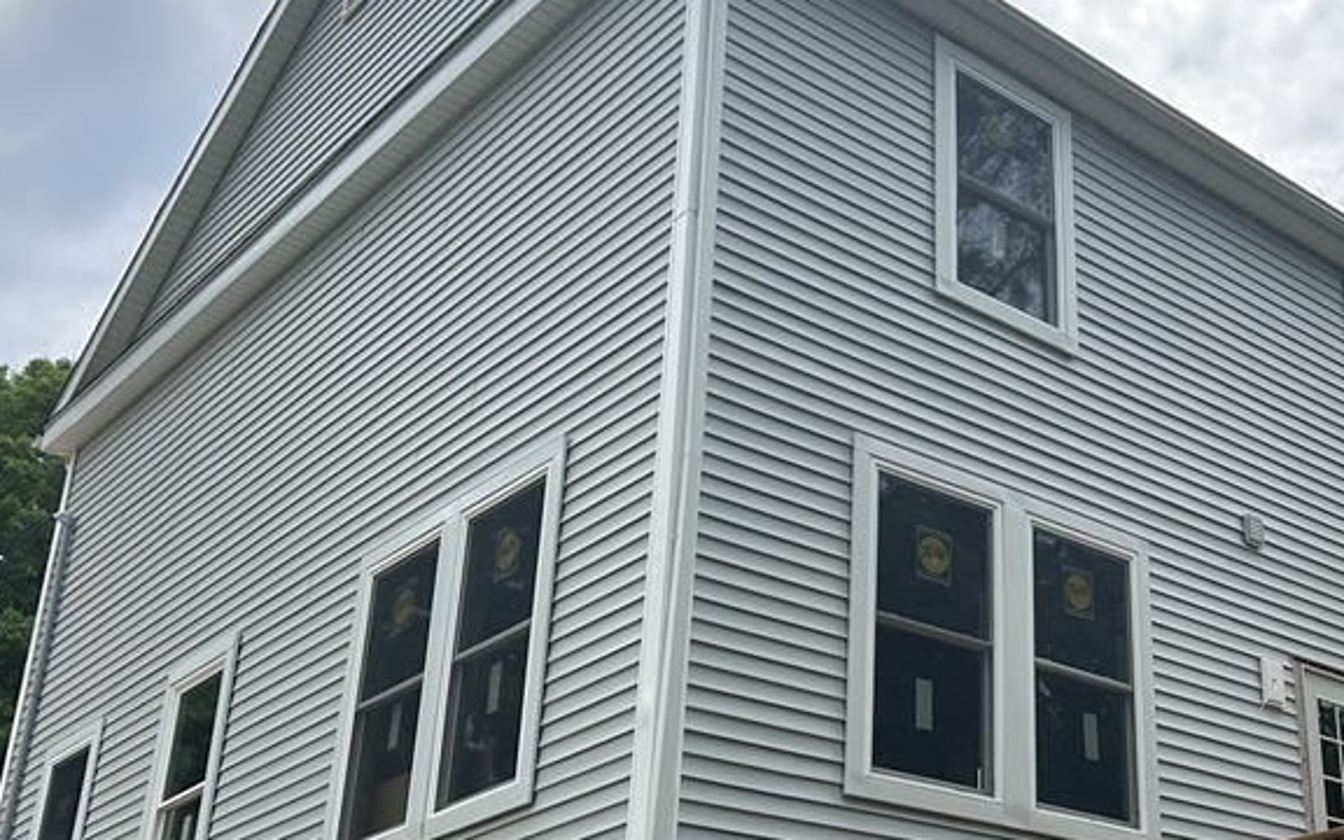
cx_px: 1090
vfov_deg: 26.3
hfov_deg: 39.3
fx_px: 1795
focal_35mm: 49
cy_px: 509
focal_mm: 5.7
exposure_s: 1/3571
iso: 50
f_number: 1.5
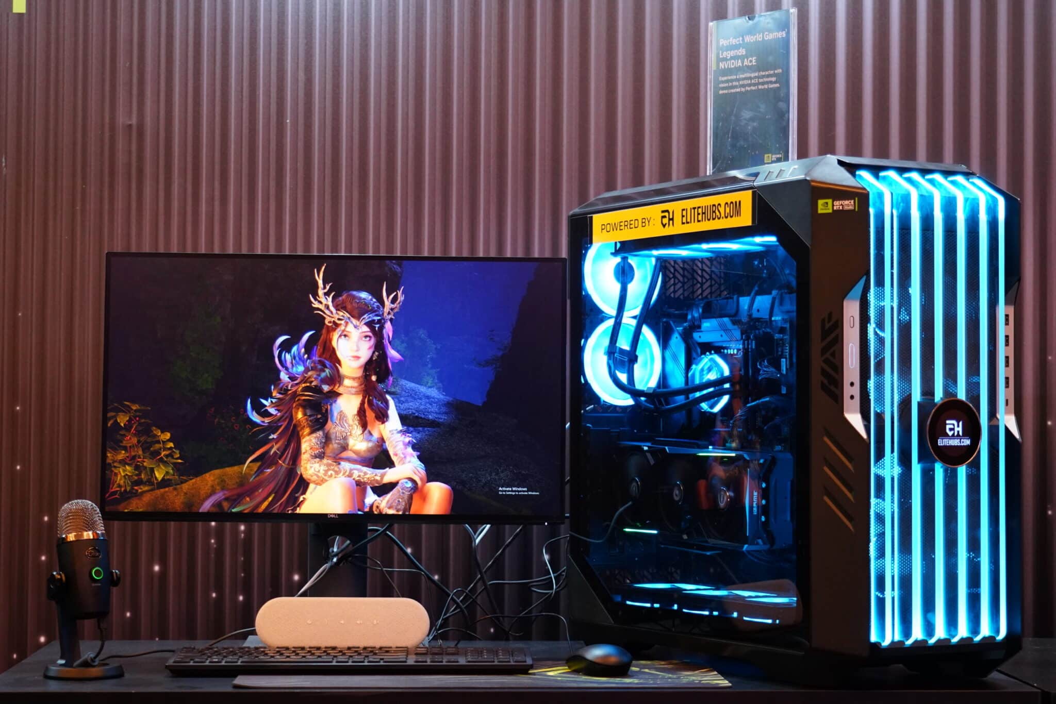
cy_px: 352
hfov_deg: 26.6
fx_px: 2229
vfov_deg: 18.0
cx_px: 528
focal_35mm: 76
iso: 2000
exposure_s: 1/60
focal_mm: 51
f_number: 4
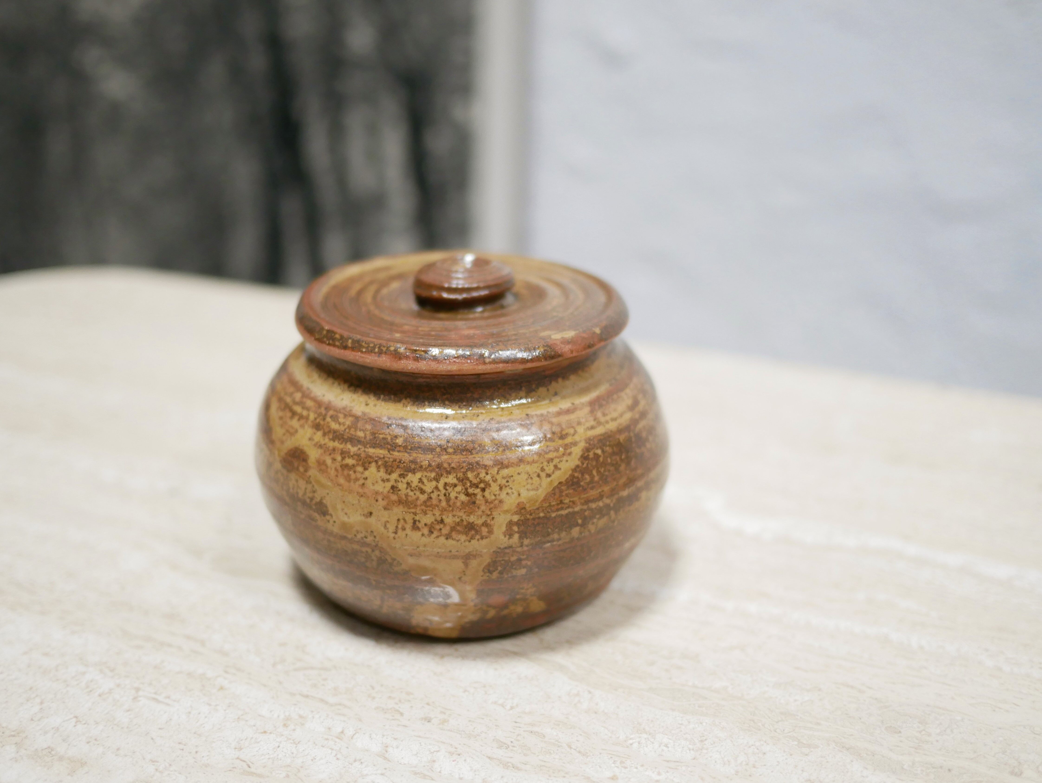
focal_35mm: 40
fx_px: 1205
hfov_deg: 46.8
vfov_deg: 36.0
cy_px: 392
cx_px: 521
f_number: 1.7
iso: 640
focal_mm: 20
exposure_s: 1/60
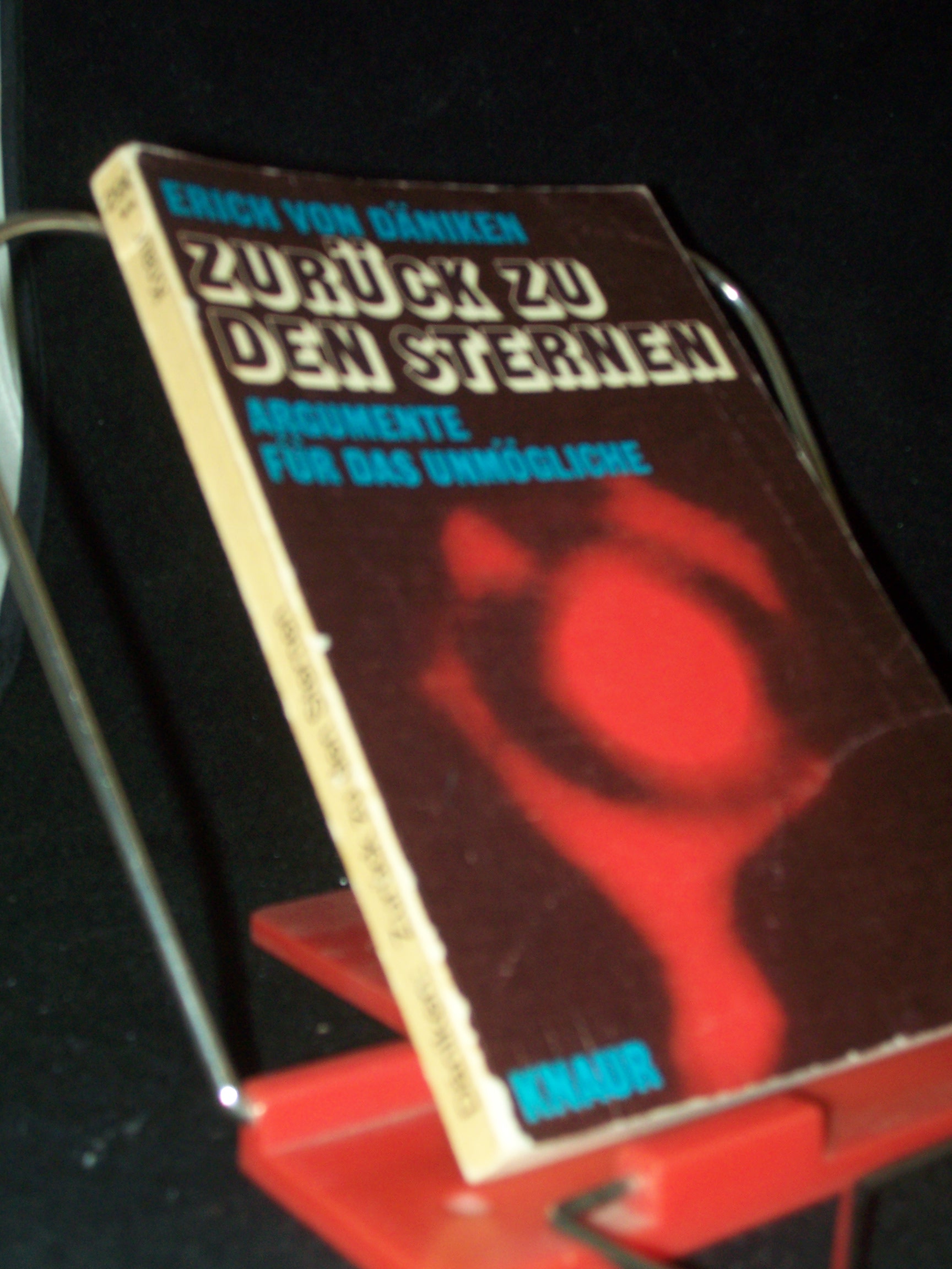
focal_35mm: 53
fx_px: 1943
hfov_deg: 27.5
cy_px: 634
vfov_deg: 36.2
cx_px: 476
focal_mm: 8.7
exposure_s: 1/80
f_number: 3.2
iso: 160
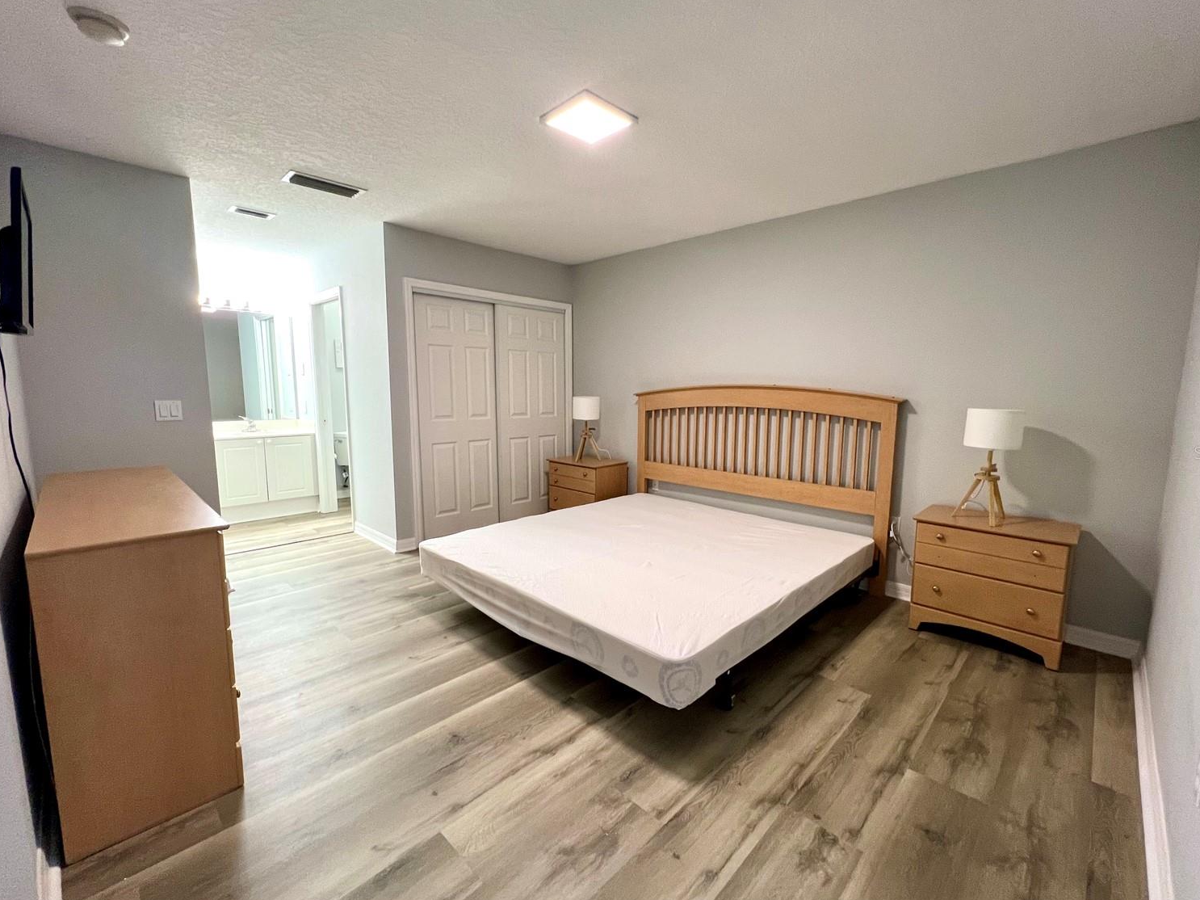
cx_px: 624
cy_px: 452
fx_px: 485
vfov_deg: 85.7
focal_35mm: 14
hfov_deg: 102.0
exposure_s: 1/60
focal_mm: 1.57
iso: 200
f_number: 1.8
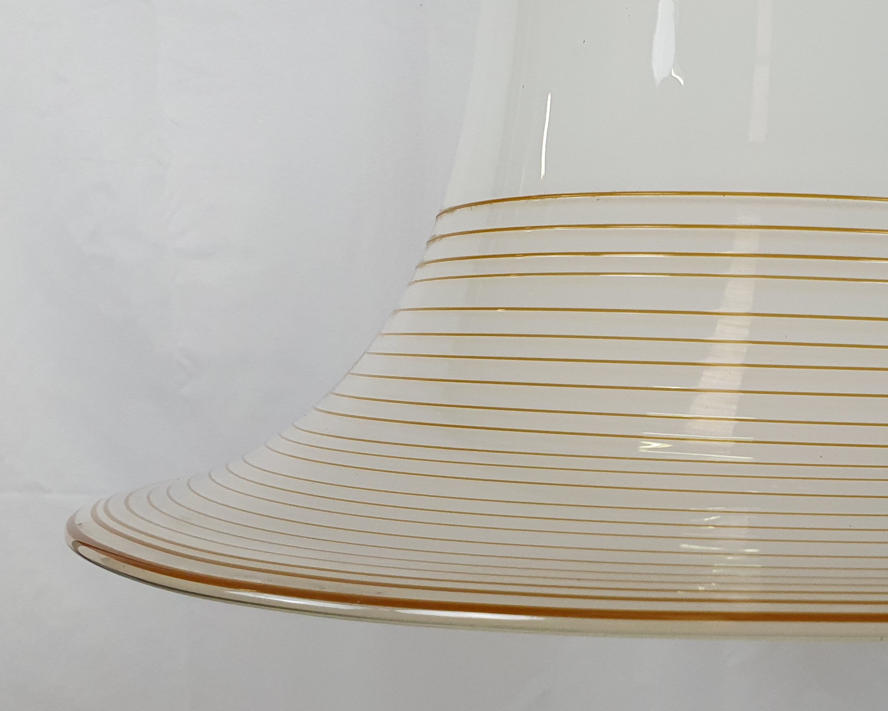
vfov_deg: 31.9
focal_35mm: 47
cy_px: 459
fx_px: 1235
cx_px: 776
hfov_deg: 37.3
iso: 160
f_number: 2.4
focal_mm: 4.3
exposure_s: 1/100
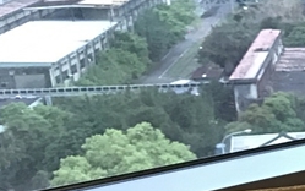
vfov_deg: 9.0
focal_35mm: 143
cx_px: 708
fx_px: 1189
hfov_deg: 12.0
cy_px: 271
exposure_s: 1/17
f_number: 1.8
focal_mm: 3.99
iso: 40
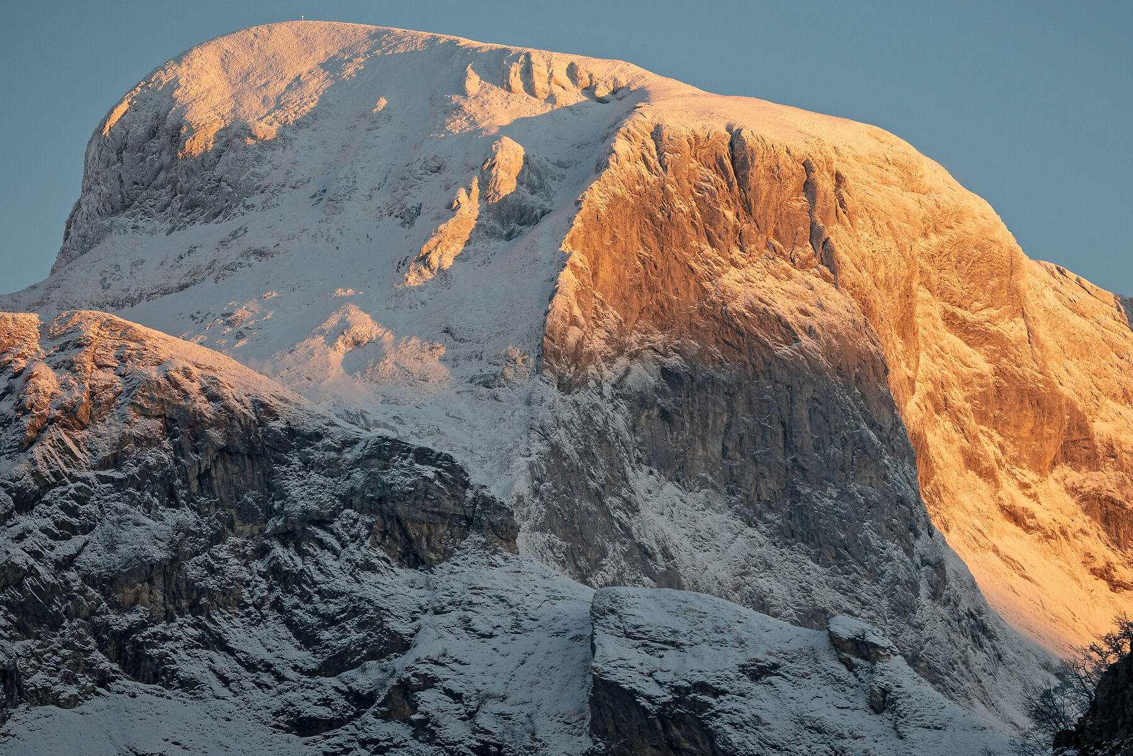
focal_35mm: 246
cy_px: 306
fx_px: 7742
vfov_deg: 5.6
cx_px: 658
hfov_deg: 8.4
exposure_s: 1/400
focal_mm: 122
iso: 125
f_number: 4
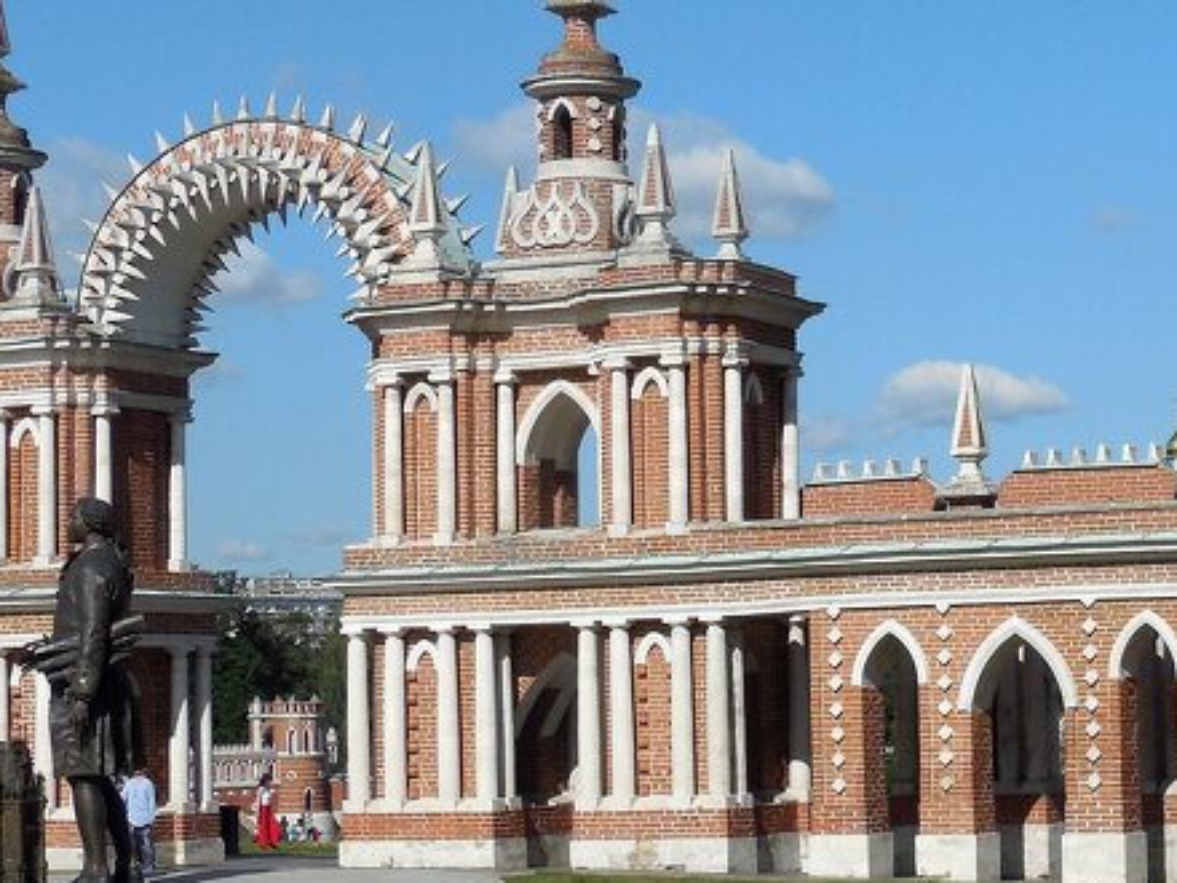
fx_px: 3298
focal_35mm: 97
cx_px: 950
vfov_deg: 15.2
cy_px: 472
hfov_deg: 20.0
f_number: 7.1
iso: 125
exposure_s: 1/640
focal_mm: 7.1
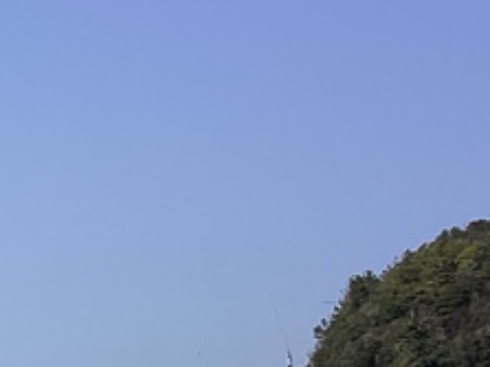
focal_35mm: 139
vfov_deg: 10.2
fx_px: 1967
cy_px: 582
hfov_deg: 12.7
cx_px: -446
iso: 25
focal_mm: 3.3
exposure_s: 1/1773
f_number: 2.4
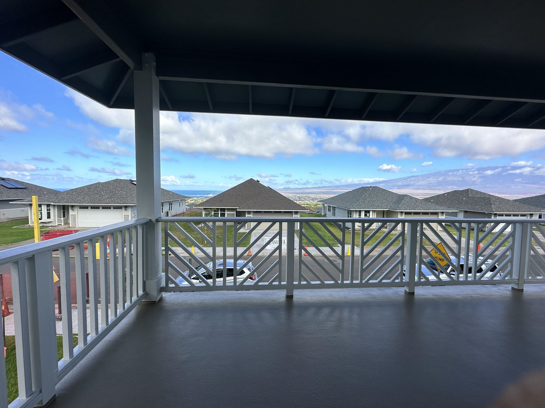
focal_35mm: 15
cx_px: 281
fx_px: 236
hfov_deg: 98.1
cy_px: 204
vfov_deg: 81.7
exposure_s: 1/1916
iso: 50
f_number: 2.2
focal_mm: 2.22
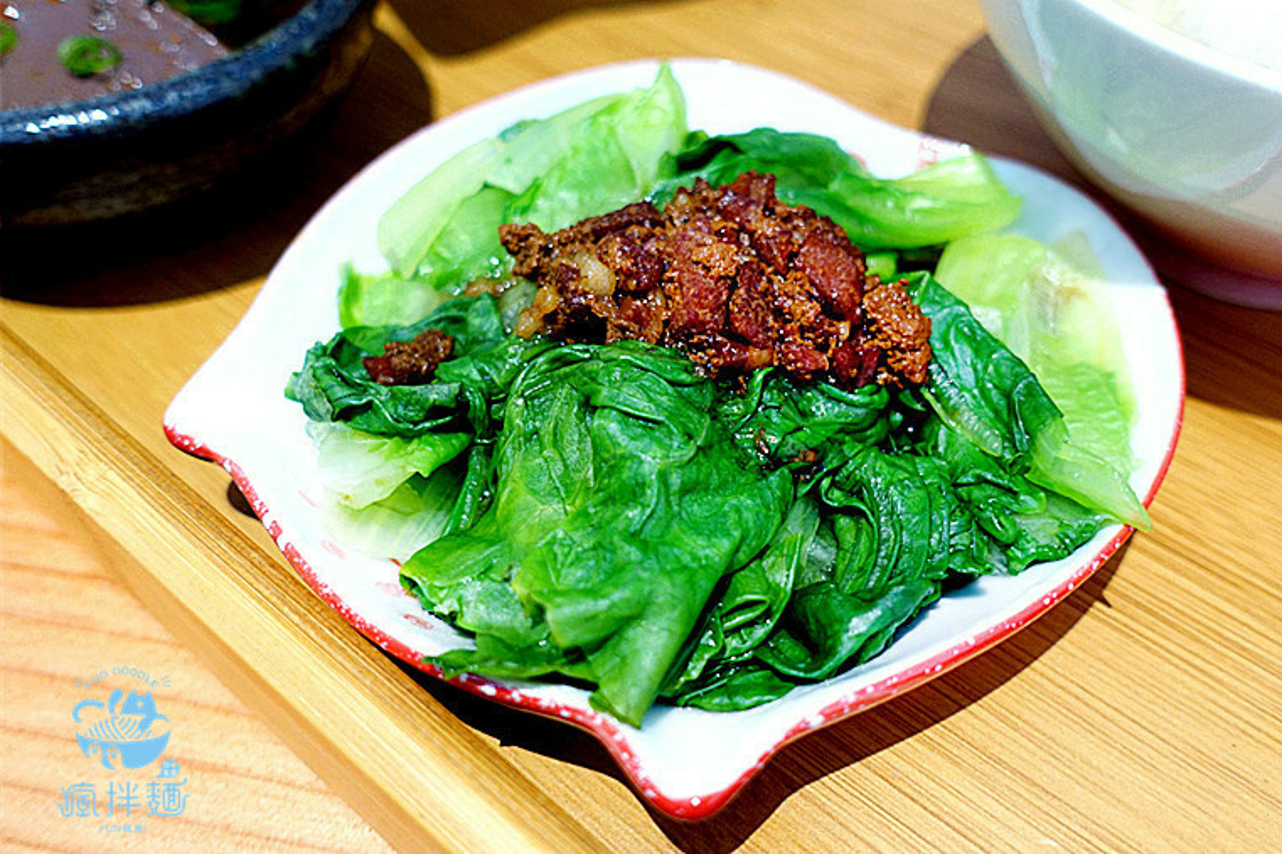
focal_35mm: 31
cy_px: 427
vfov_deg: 42.3
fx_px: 1104
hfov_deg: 60.3
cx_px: 641
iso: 250
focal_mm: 11.45
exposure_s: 1/40
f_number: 2.5
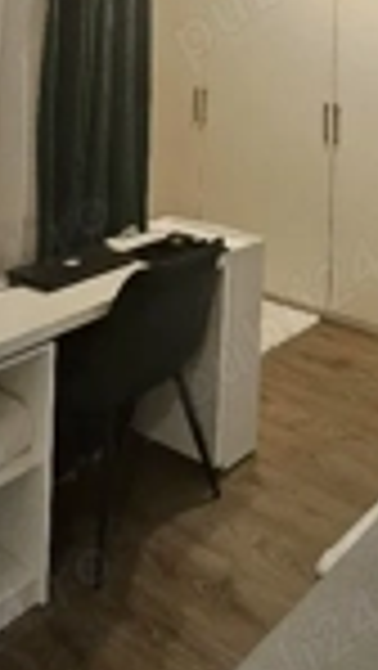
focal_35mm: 38
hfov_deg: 28.6
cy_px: 4
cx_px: 405
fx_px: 676
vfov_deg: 45.0
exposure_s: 1/50.3
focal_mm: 1.74
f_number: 2.2
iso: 400
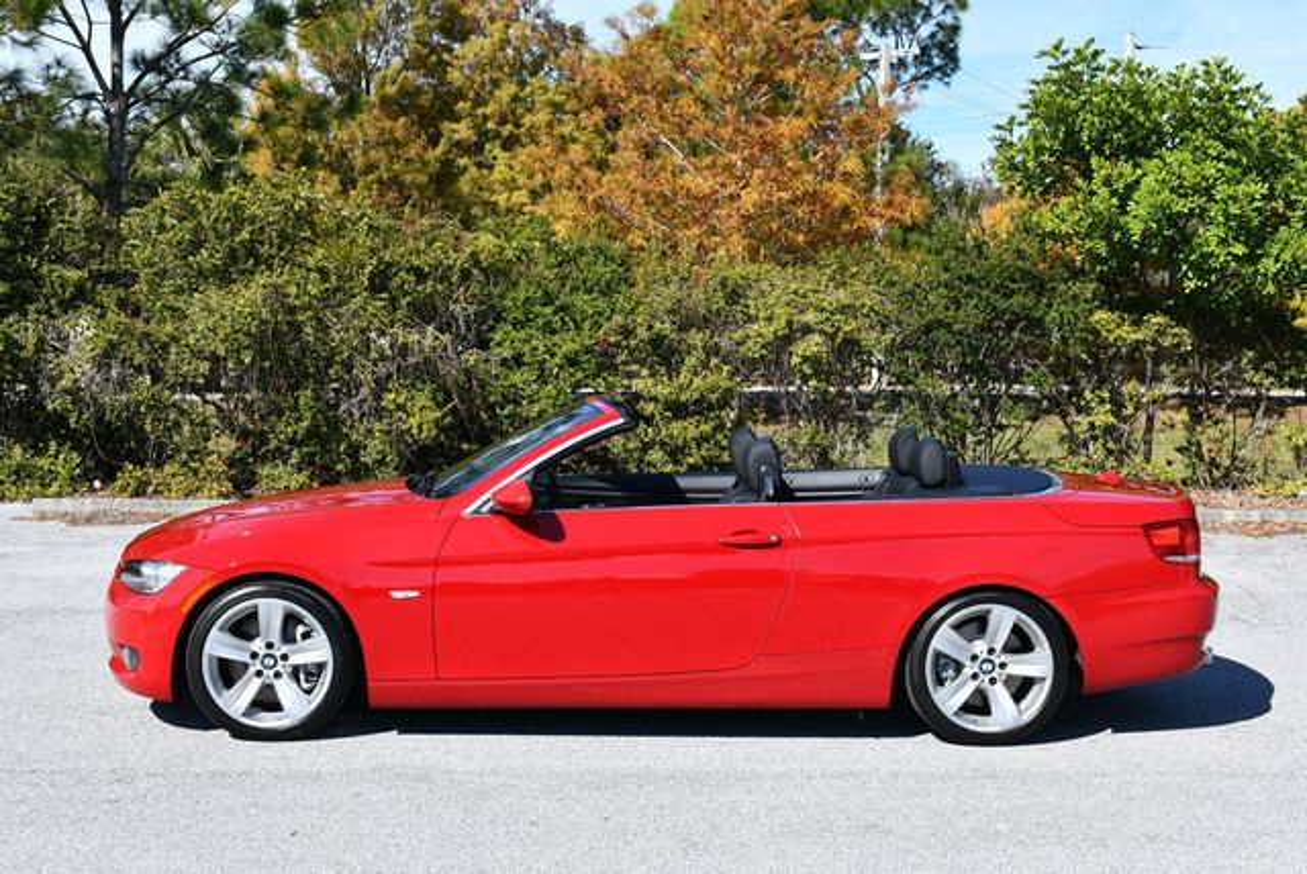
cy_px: 437
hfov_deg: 34.5
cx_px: 654
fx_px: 2108
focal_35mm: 58
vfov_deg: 23.4
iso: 100
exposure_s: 1/250
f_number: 8
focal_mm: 29
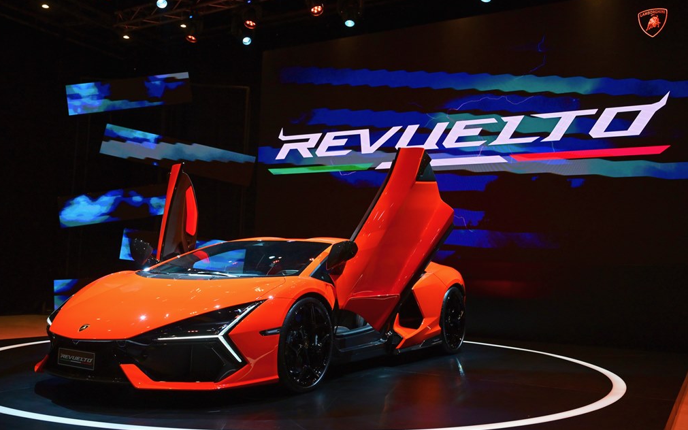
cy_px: 206
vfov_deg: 38.8
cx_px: 341
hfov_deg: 58.9
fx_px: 610
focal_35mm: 33
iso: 1600
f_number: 4
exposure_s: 1/640
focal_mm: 31.5
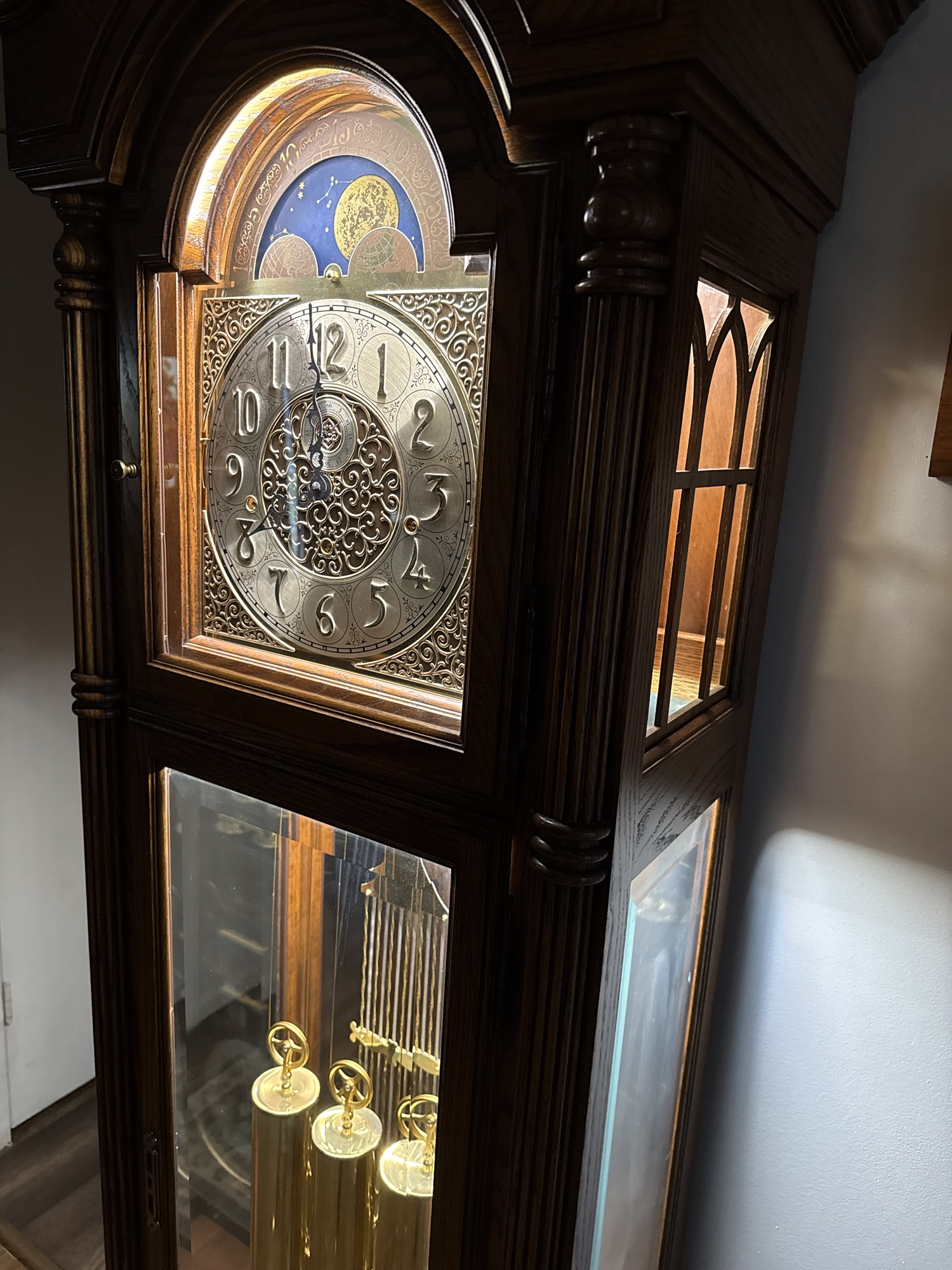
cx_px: 476
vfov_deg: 71.6
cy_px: 635
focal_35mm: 24
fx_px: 880
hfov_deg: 56.8
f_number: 1.78
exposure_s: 1/40
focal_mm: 6.76
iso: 800
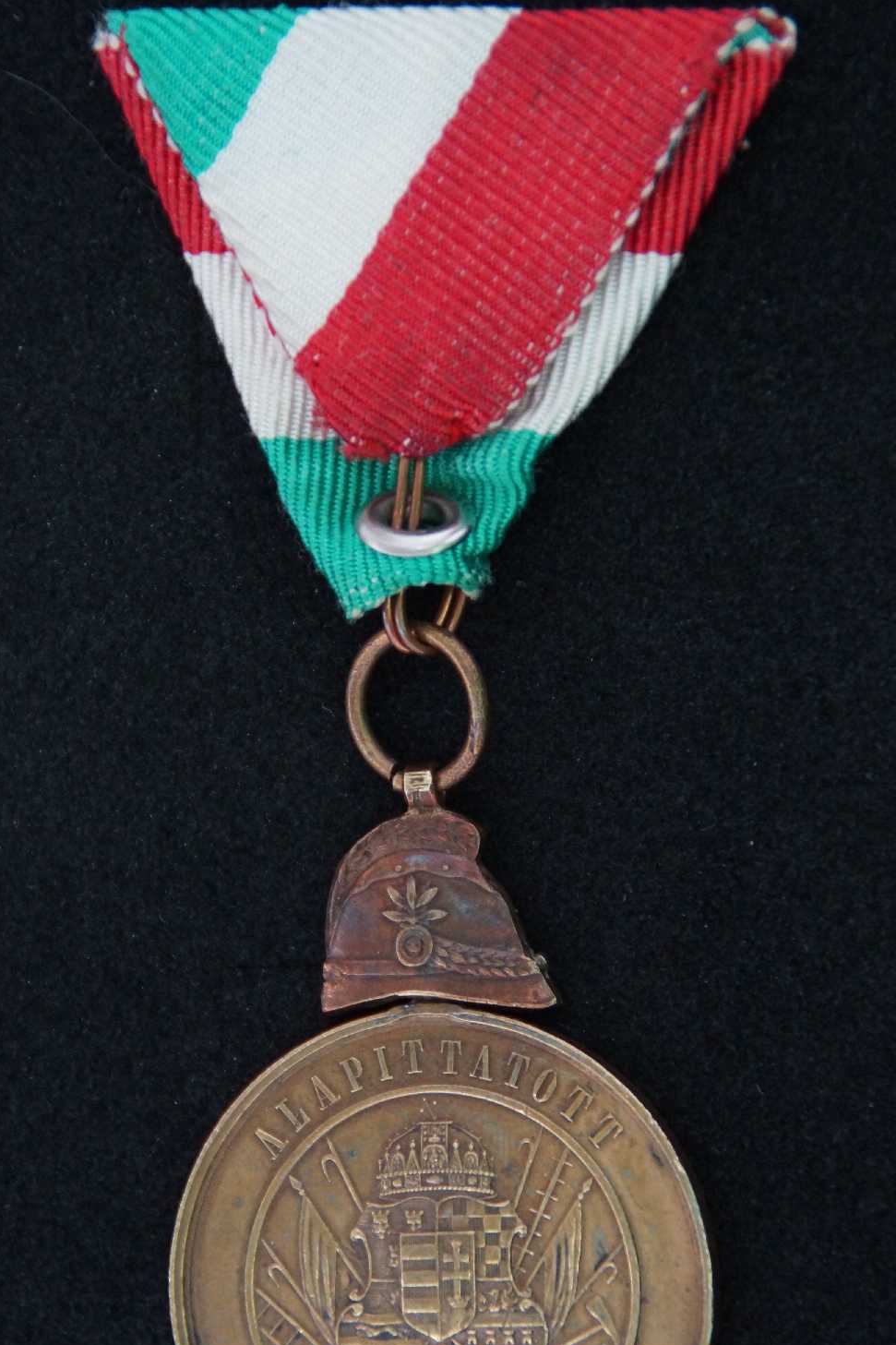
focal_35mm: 195
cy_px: 786
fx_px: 7267
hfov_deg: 7.1
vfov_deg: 10.6
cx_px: 446
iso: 1600
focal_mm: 105
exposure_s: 1/13
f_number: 5.6
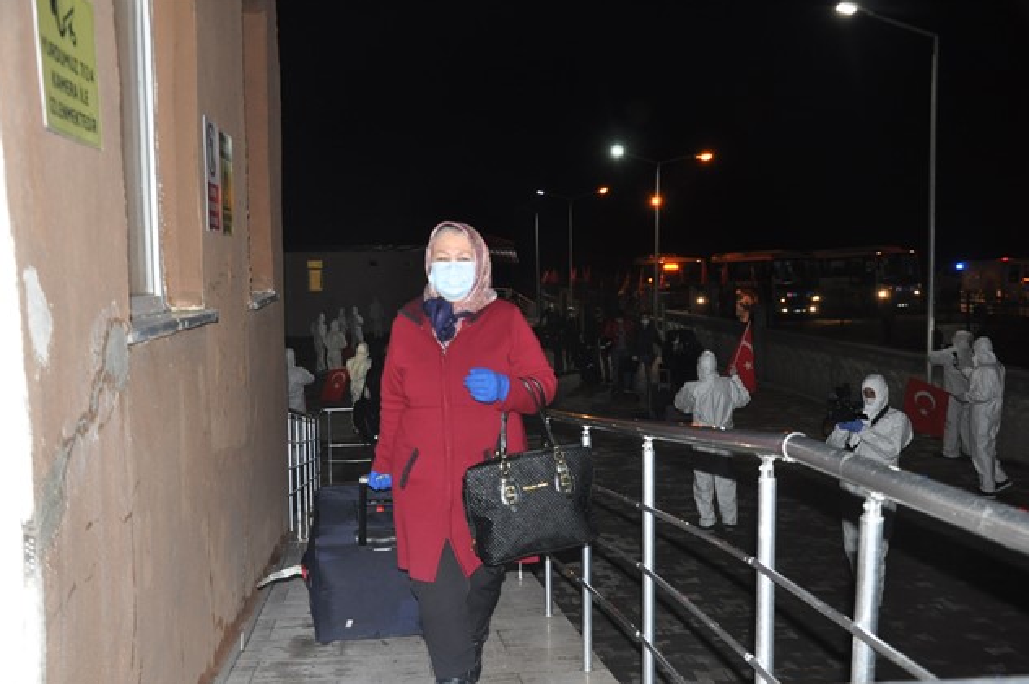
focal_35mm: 39
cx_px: 522
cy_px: 343
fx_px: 1100
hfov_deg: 50.1
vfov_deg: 34.6
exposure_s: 1/60
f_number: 4.5
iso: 1000
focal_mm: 25
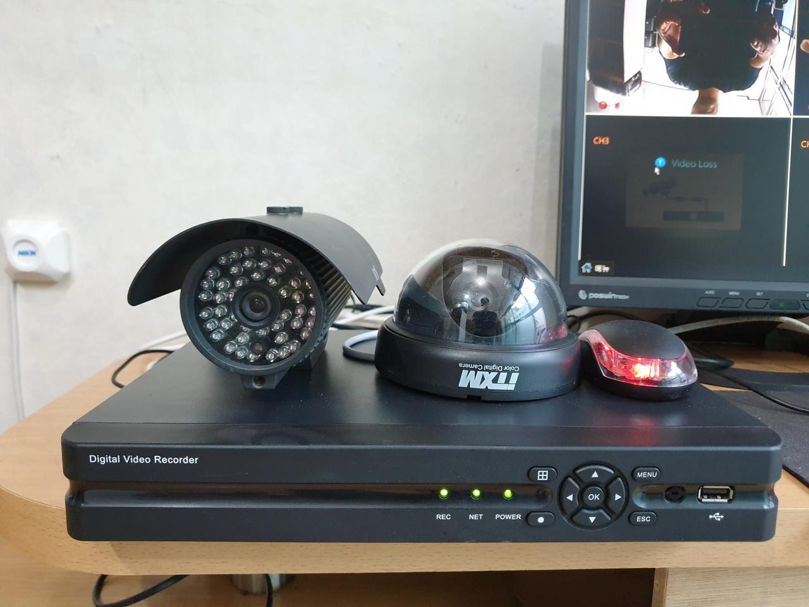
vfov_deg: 53.1
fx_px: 608
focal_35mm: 26
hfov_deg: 67.3
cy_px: 304
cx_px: 404
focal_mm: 4.3
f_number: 1.5
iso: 320
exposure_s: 1/60
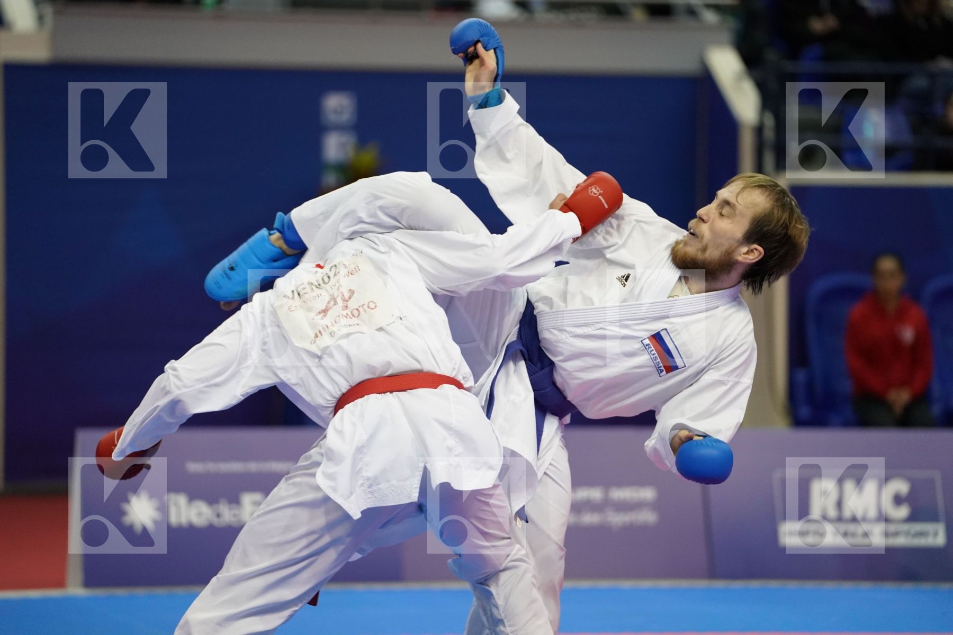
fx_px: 4288
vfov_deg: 8.5
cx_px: 476
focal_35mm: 162
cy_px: 318
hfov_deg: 12.7
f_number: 2.8
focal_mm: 162
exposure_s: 1/1000
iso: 4000
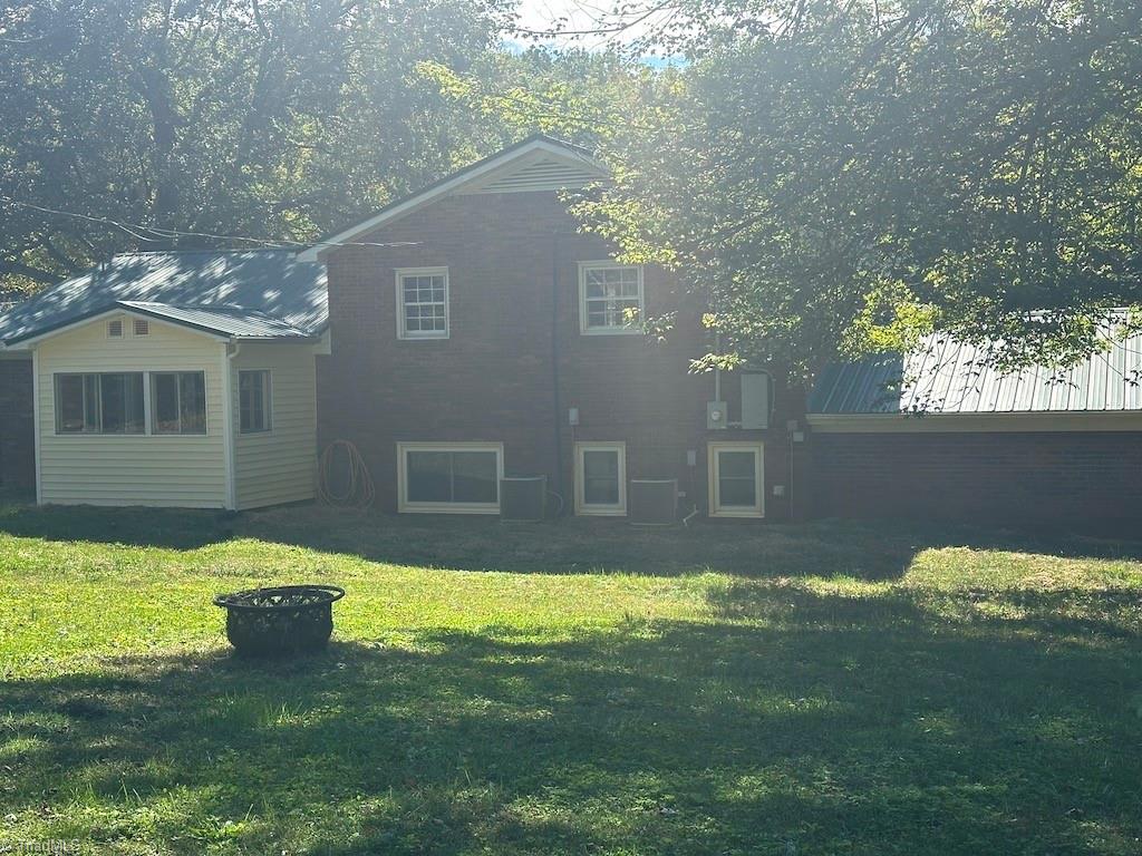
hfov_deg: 39.7
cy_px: 428
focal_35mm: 48
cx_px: 571
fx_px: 1584
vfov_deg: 30.3
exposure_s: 1/1916
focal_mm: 6.86
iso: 64
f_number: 1.78
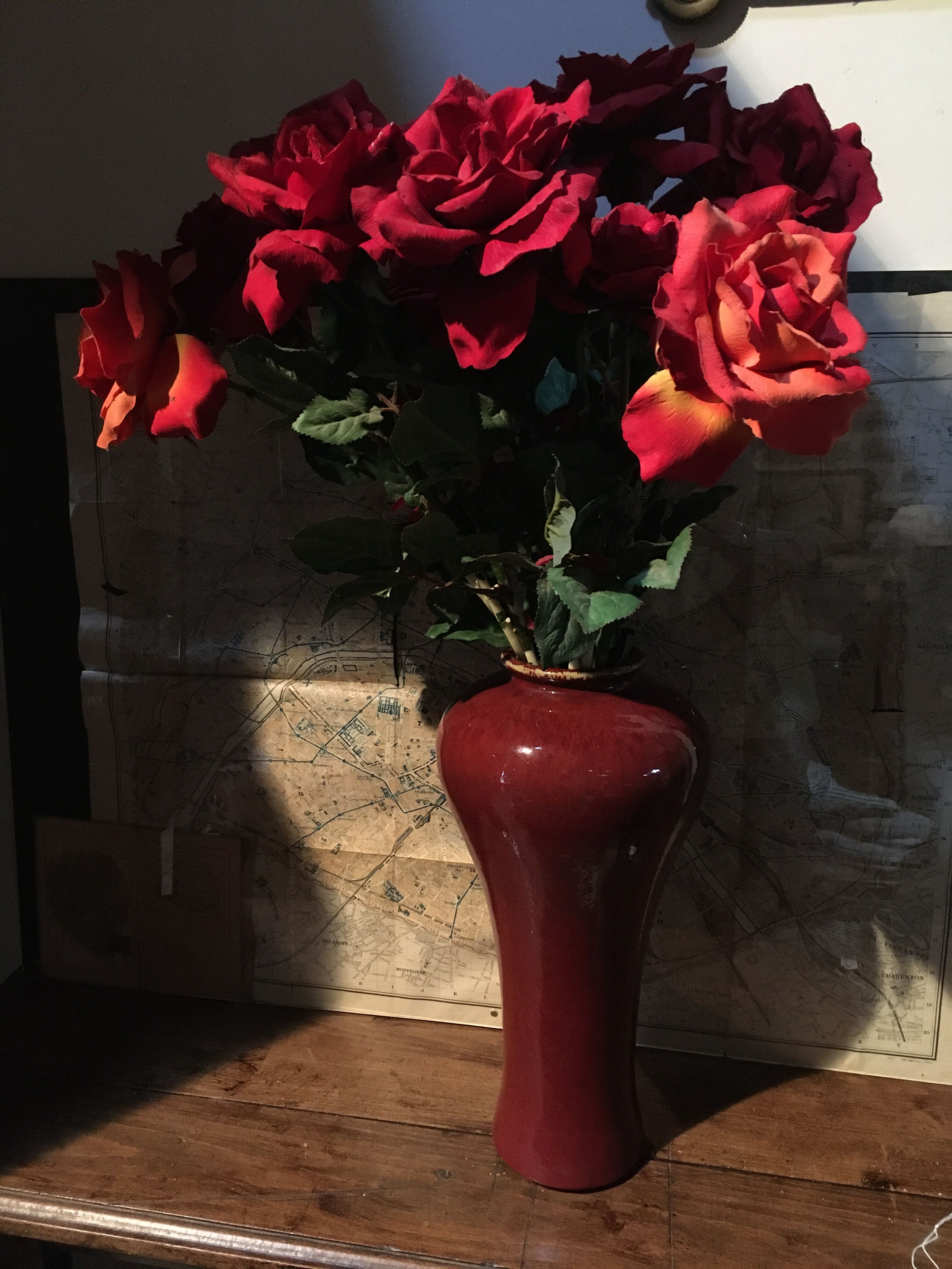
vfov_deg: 61.7
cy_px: 634
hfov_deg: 48.2
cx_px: 476
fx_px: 1063
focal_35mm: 29
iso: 320
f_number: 2.2
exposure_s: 1/17
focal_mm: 4.15
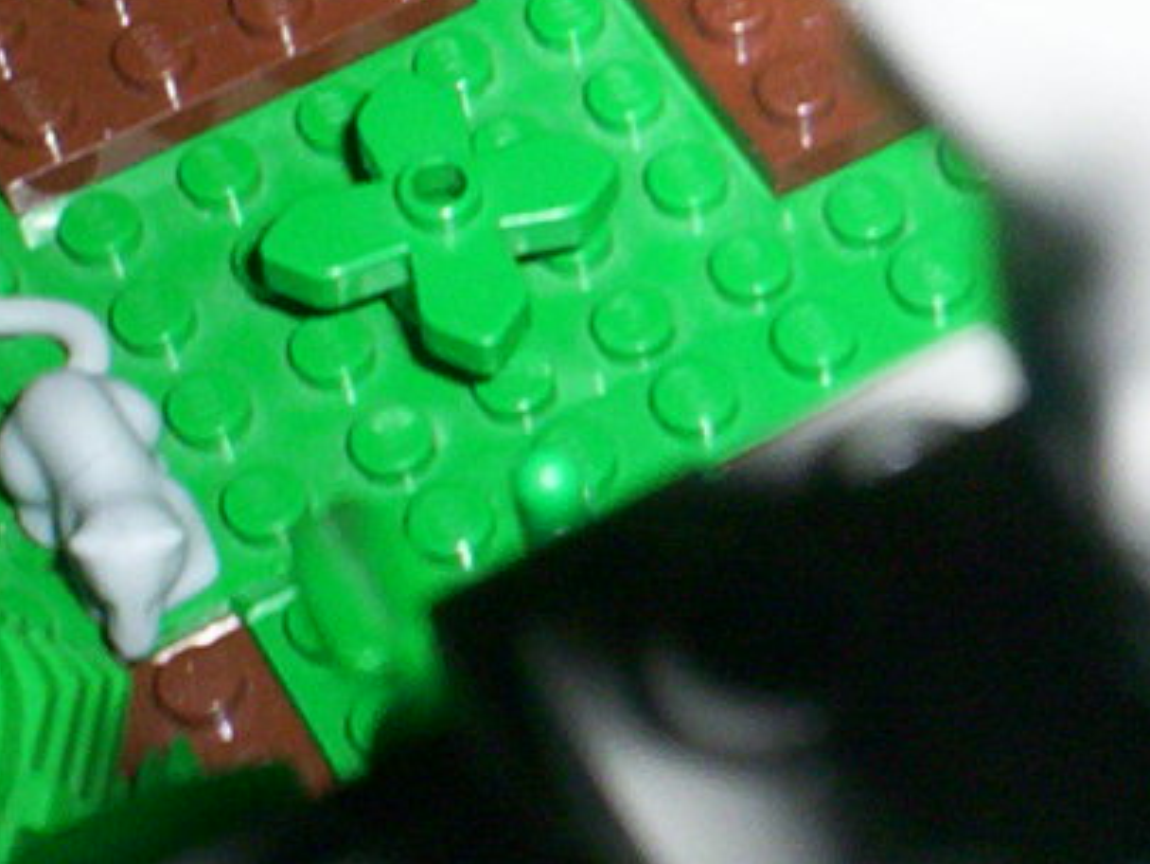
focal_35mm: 111
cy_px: 264
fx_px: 3689
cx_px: 1159
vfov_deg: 13.3
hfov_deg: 17.3
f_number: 4.5
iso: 140
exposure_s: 1/60
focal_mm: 4.99
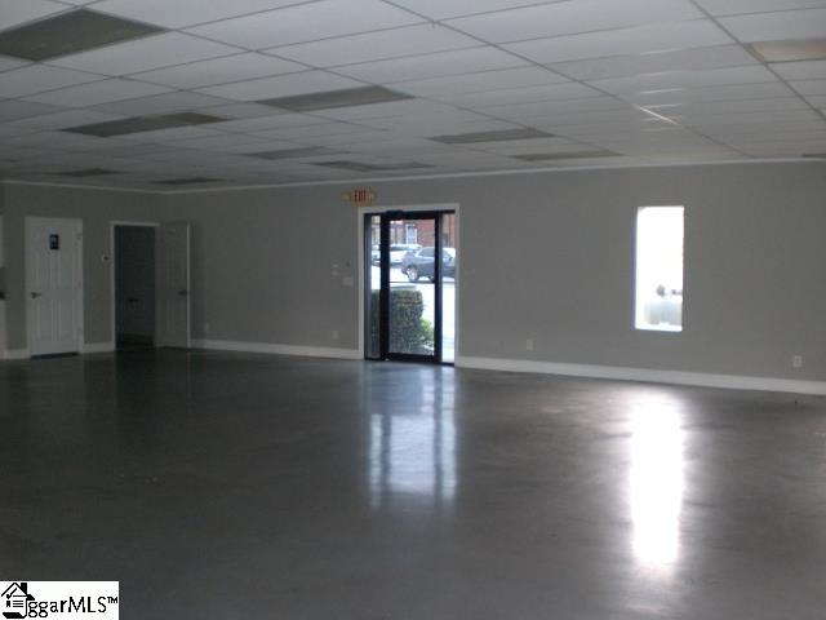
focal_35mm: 38
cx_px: 413
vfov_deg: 37.7
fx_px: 907
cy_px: 310
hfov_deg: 49.0
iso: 200
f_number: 3.1
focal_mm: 6.3
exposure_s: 1/60
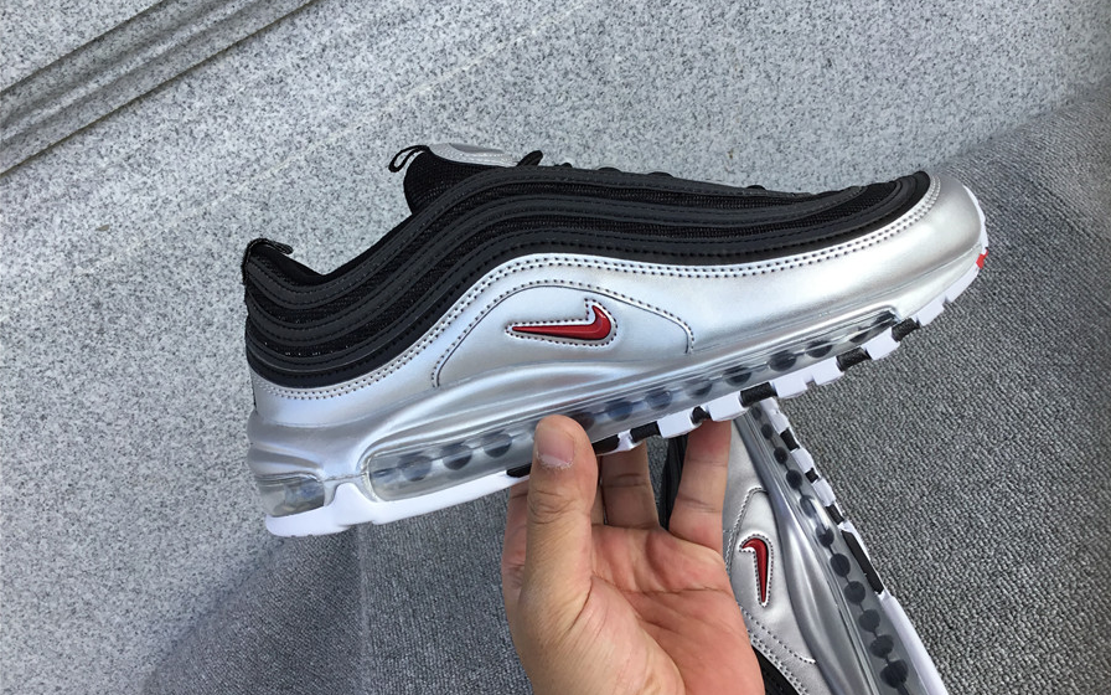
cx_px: 557
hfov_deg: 58.1
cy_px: 333
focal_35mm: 33
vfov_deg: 38.3
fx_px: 999
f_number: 2.4
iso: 25
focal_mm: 3.3
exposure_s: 1/445
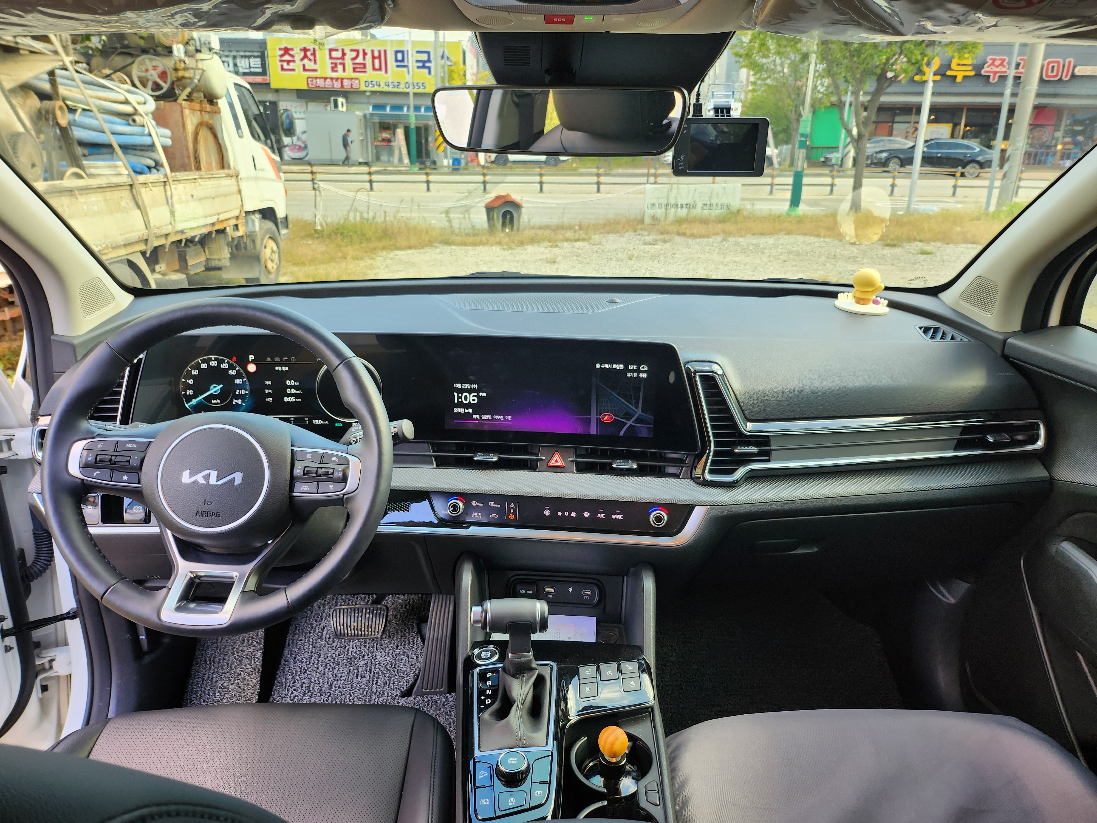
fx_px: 761
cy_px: 412
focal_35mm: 24
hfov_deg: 71.6
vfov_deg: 56.8
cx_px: 548
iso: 100
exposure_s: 1/180
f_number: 1.8
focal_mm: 5
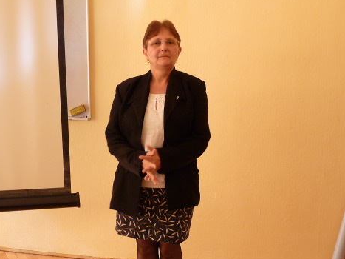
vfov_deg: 38.5
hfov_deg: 50.1
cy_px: 150
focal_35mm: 37
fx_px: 369
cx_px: 168
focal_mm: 4.8
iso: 160
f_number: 2.8
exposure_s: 1/30
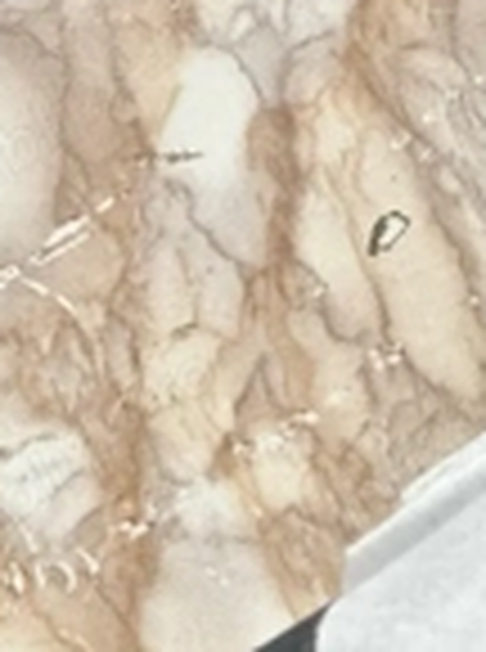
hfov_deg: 6.9
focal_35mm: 213
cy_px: 868
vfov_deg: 9.1
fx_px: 4005
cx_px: 508
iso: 250
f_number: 2.8
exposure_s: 1/33
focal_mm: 9
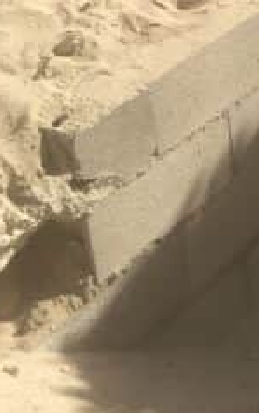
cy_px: -208
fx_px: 1489
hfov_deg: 9.0
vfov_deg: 14.7
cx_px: 622
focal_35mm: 132
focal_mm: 4.15
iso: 25
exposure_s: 1/1166
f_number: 2.2
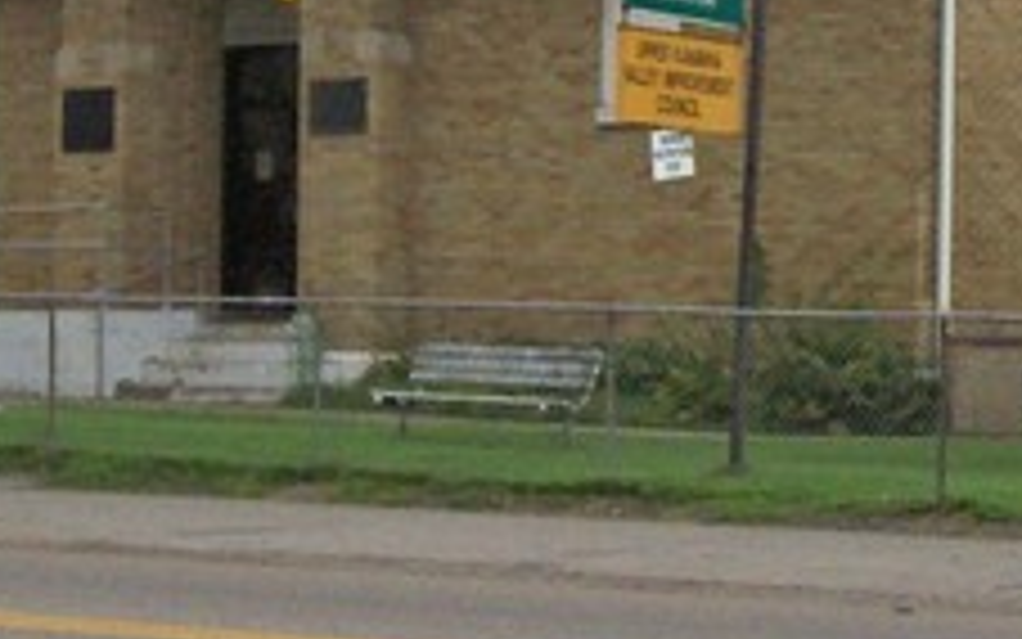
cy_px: 200
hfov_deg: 13.2
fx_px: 4318
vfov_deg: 8.5
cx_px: 1112
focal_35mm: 155
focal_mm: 5.9
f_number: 4.5
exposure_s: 1/657
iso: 100
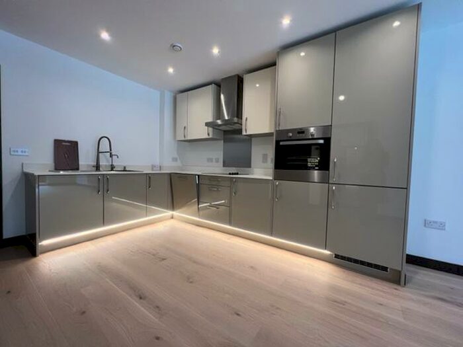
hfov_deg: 106.2
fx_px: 174
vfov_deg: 89.9
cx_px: 232
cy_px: 174
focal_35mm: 13
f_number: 1.8
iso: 200
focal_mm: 1.57
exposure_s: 1/121
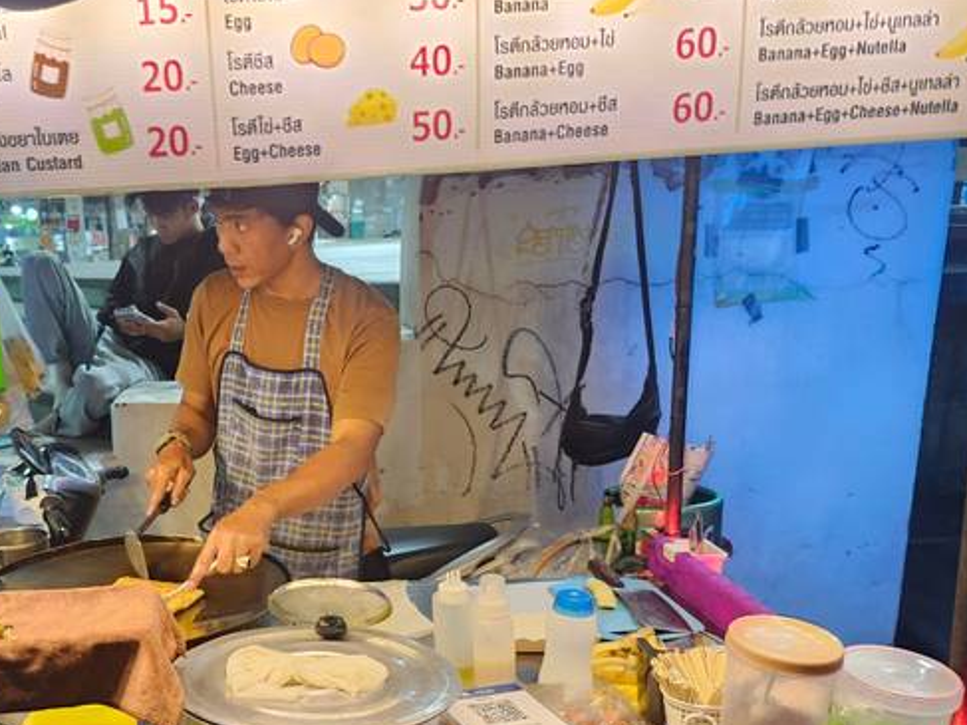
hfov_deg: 52.2
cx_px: 272
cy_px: 495
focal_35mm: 34
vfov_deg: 41.1
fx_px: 950
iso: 640
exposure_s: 1/24
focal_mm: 5.54
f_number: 1.8
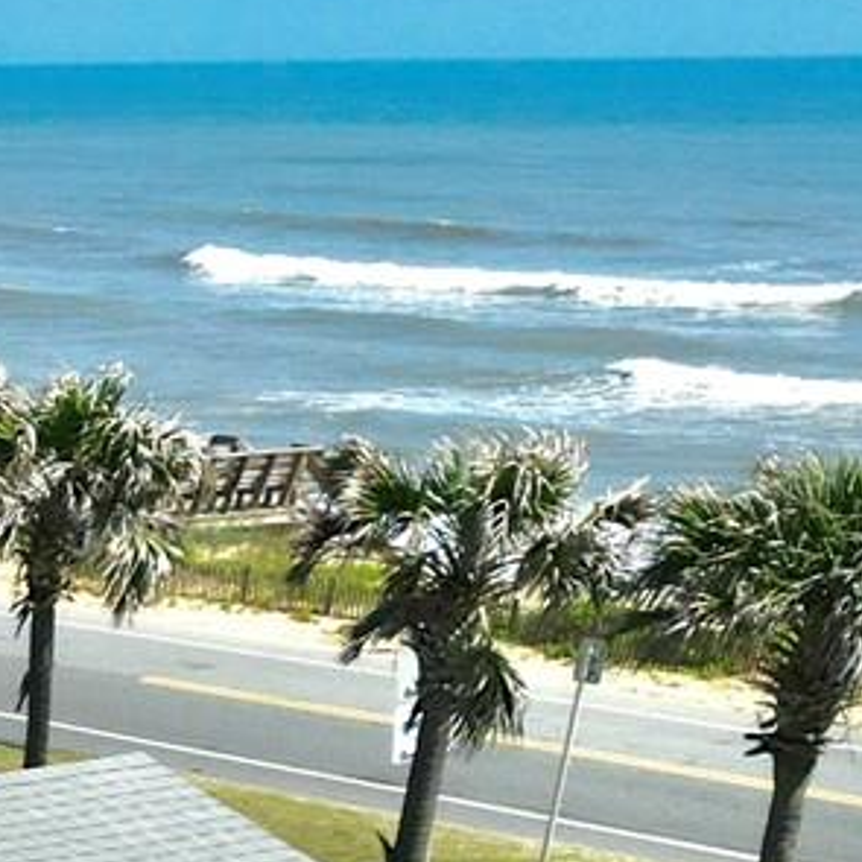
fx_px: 3240
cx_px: -1233
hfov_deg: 12.1
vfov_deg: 14.1
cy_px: 1335
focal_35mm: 115
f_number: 1.7
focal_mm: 6.72
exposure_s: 1/8000
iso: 110
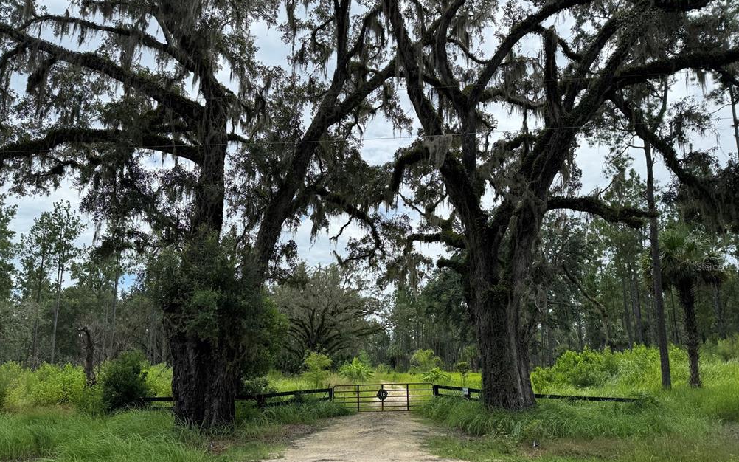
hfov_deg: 70.4
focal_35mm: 26
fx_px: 524
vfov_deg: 47.4
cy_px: 266
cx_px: 364
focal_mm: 6.76
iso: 80
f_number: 1.78
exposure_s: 1/2710
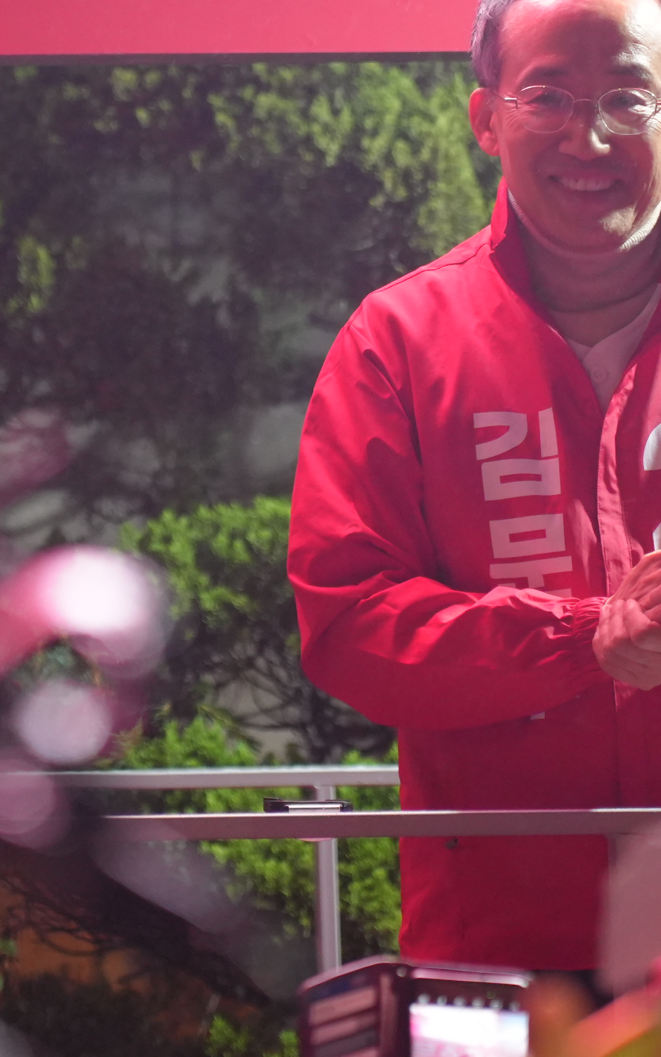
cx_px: 97
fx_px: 5706
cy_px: 216
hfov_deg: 6.6
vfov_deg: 10.6
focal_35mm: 198
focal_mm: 75
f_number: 2.8
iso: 2500
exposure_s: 1/200
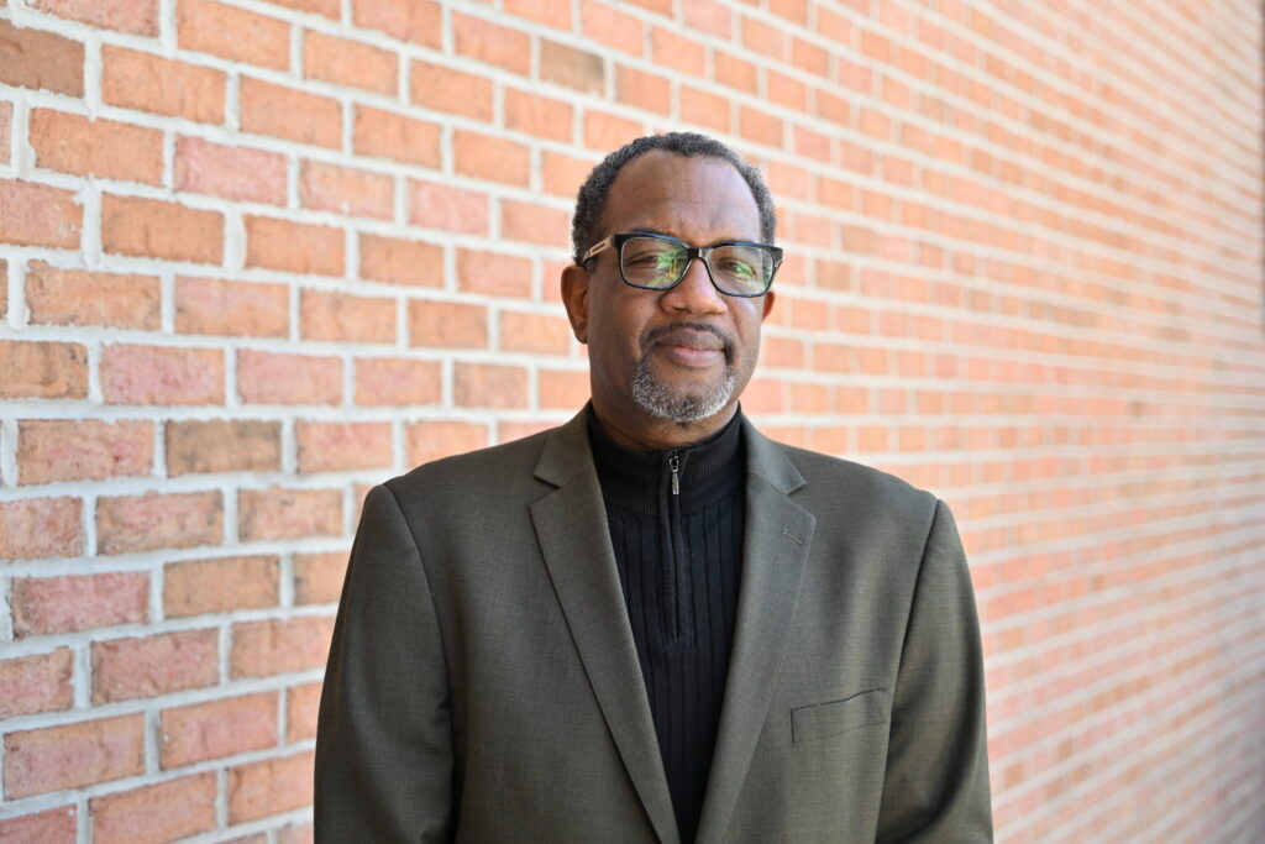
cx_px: 632
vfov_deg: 27.0
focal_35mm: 50
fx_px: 1757
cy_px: 422
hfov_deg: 39.6
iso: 500
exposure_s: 1/800
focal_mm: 50
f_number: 2.8
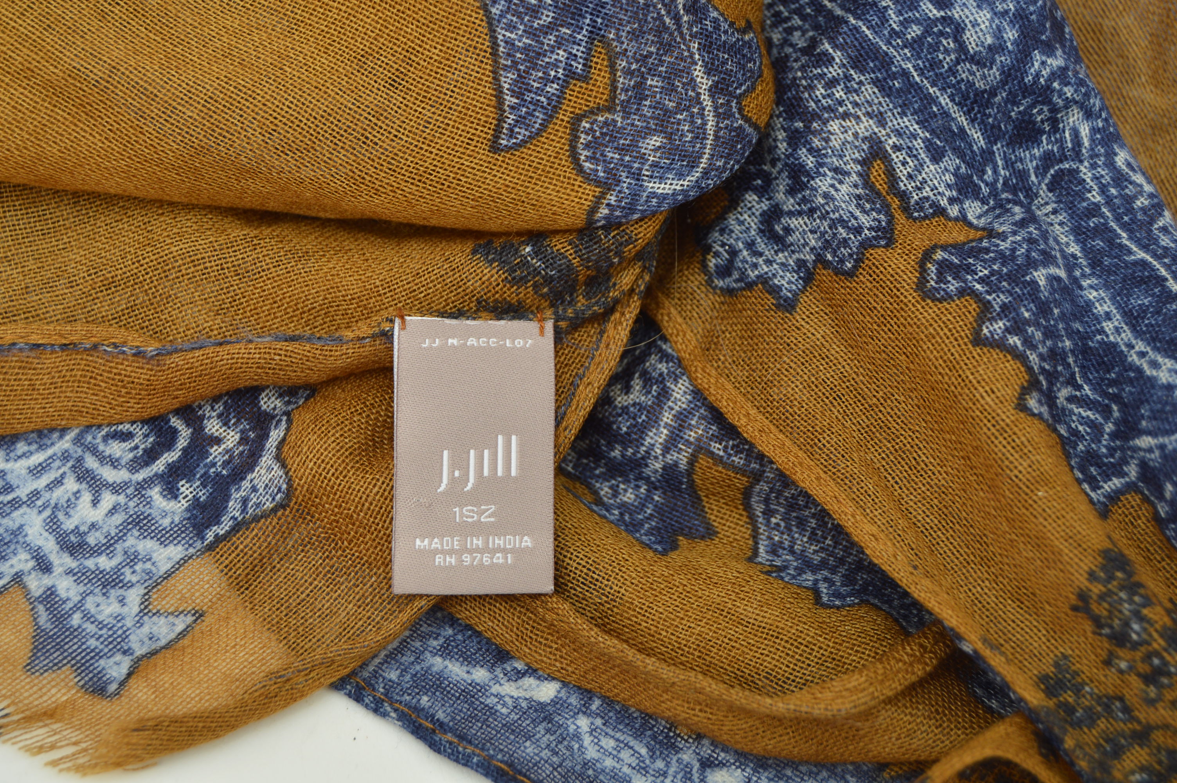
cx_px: 588
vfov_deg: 20.1
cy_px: 392
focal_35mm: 68
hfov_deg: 29.9
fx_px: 2205
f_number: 5.3
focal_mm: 45
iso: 200
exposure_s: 1/160
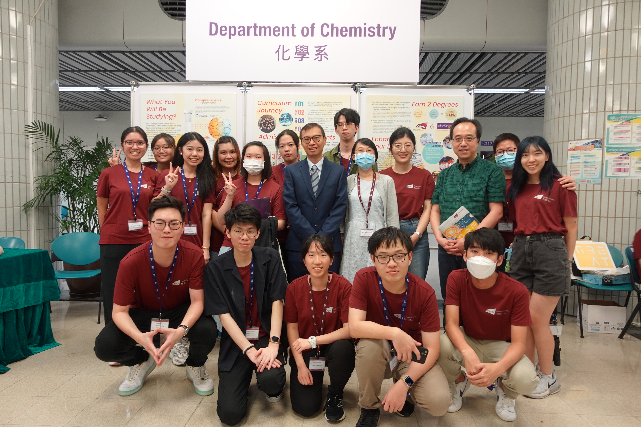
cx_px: 320
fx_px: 427
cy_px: 214
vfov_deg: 53.1
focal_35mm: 24
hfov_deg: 73.7
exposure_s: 1/30
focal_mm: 9.4
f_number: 1.8
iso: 160
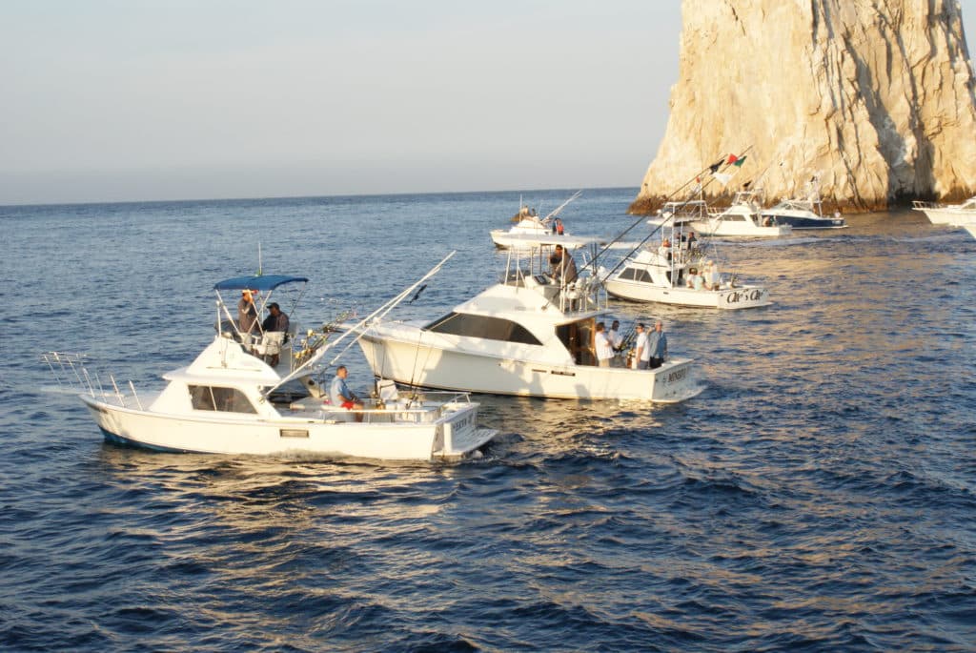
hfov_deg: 33.4
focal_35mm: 60
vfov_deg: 22.7
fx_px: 1628
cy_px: 326
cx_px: 488
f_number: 16
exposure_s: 1/160
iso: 400
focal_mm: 40
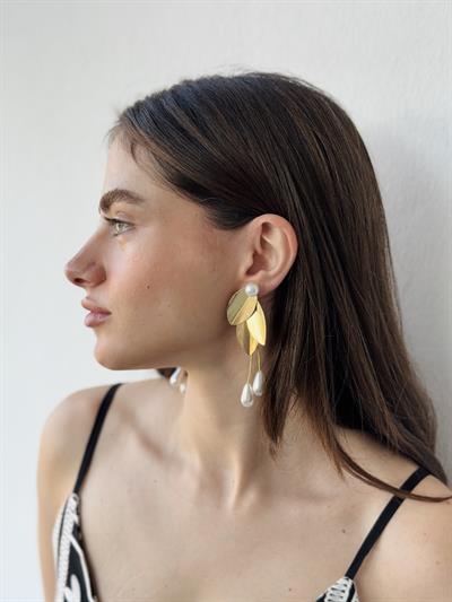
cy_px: 301
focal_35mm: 48
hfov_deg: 30.3
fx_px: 835
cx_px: 226
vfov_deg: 39.6
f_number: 1.78
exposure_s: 1/175
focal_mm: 6.76
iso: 50
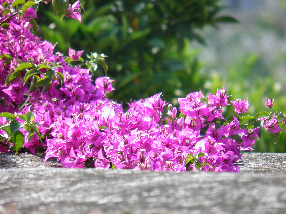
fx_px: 6939
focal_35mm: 840
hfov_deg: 2.4
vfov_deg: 1.8
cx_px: 143
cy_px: 107
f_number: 5.6
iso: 100
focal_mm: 147
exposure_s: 1/250
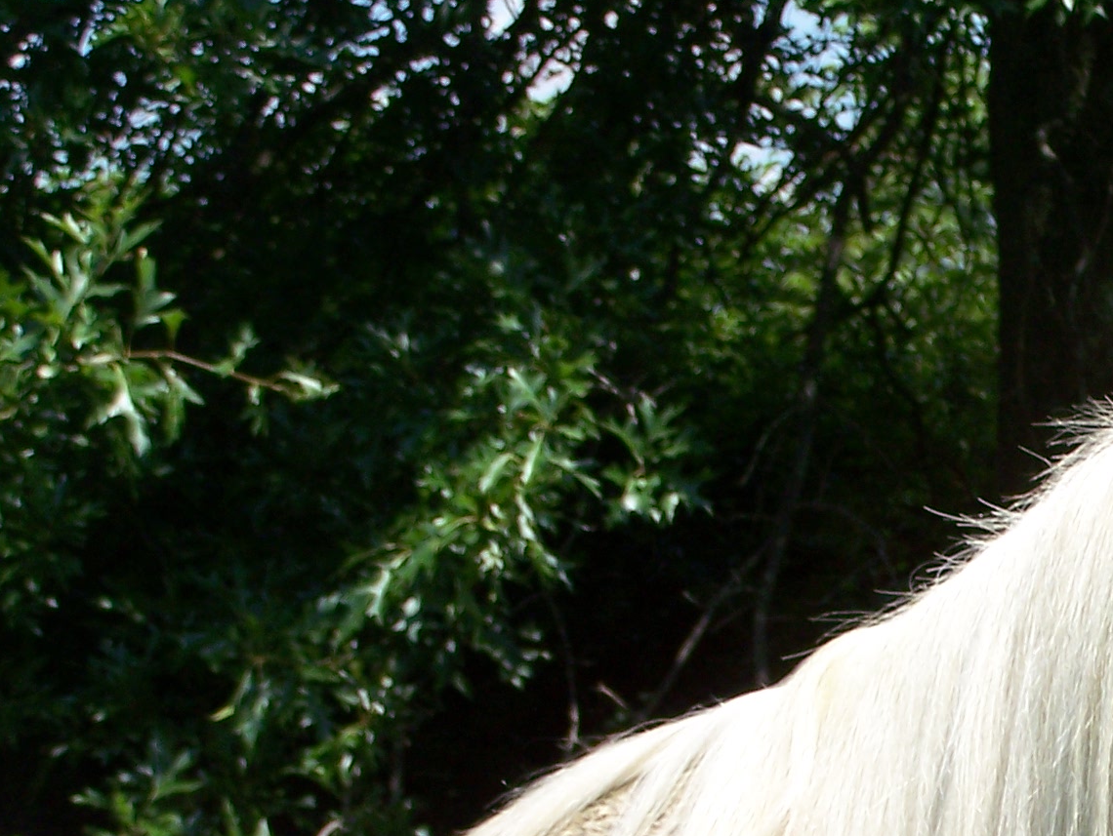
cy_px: 776
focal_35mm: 159
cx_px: 1232
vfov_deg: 9.3
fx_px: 5117
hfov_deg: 12.2
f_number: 4.5
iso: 80
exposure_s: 1/640
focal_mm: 10.7
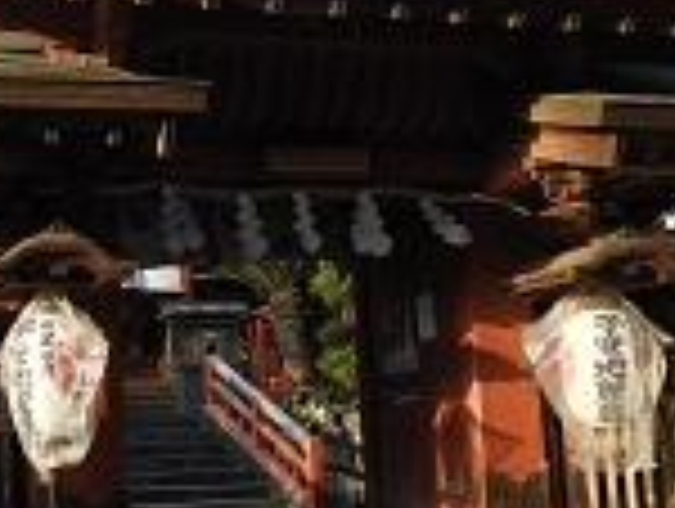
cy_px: 324
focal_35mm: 64
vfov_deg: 22.9
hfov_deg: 29.4
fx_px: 1250
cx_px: 112
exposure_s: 1/125
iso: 100
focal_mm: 4.3
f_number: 3.3
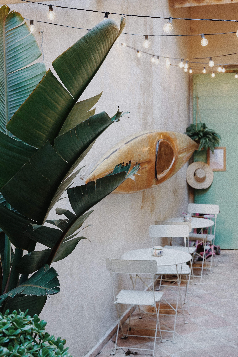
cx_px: 119
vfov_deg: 39.6
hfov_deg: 27.0
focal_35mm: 50
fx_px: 496
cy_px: 178
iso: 800
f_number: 6.3
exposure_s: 1/25
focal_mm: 50
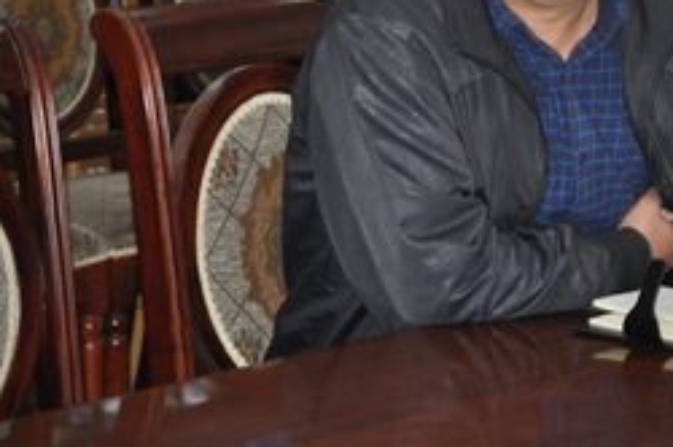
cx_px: 590
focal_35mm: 173
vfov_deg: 7.9
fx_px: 3230
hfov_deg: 11.8
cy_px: 113
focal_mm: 48
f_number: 5.3
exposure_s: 1/30
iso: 320
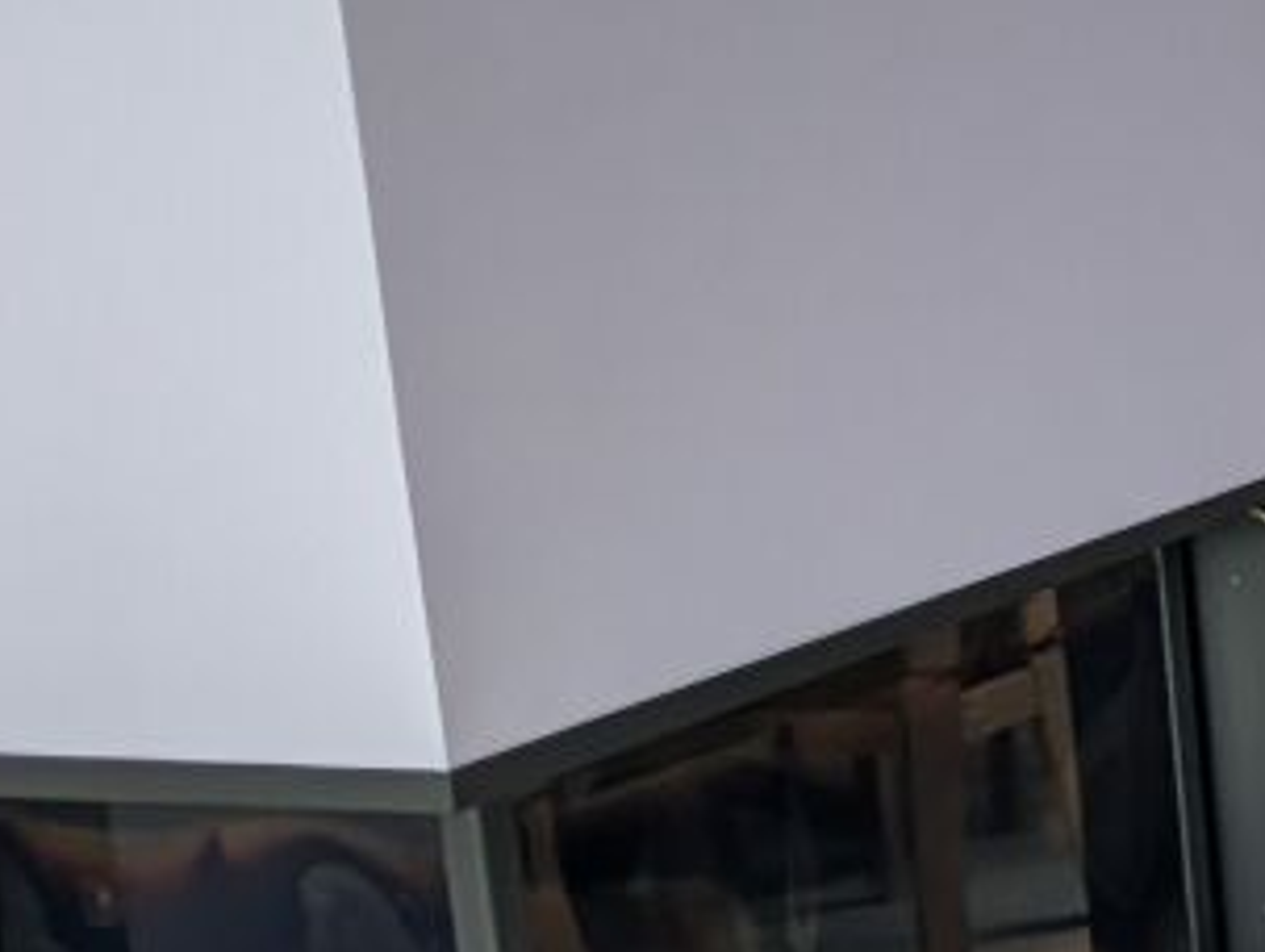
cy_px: 384
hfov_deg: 22.8
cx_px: 2163
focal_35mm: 57
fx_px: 2085
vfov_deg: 25.7
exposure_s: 1/75.4
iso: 71
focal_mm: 2.02
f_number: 1.7
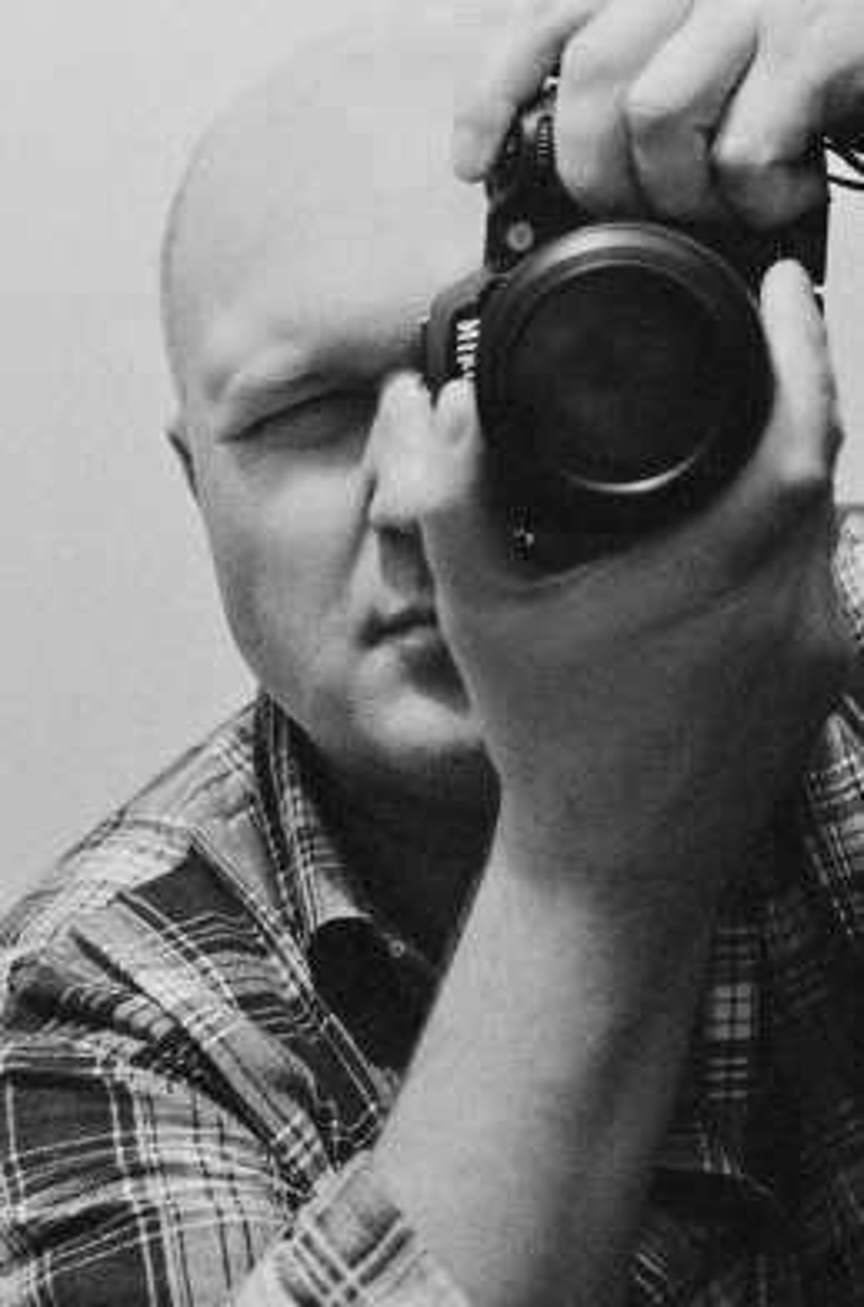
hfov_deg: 8.7
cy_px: 654
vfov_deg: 13.1
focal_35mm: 158
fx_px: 5705
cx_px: 432
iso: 800
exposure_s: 1/13
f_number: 5.6
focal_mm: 105
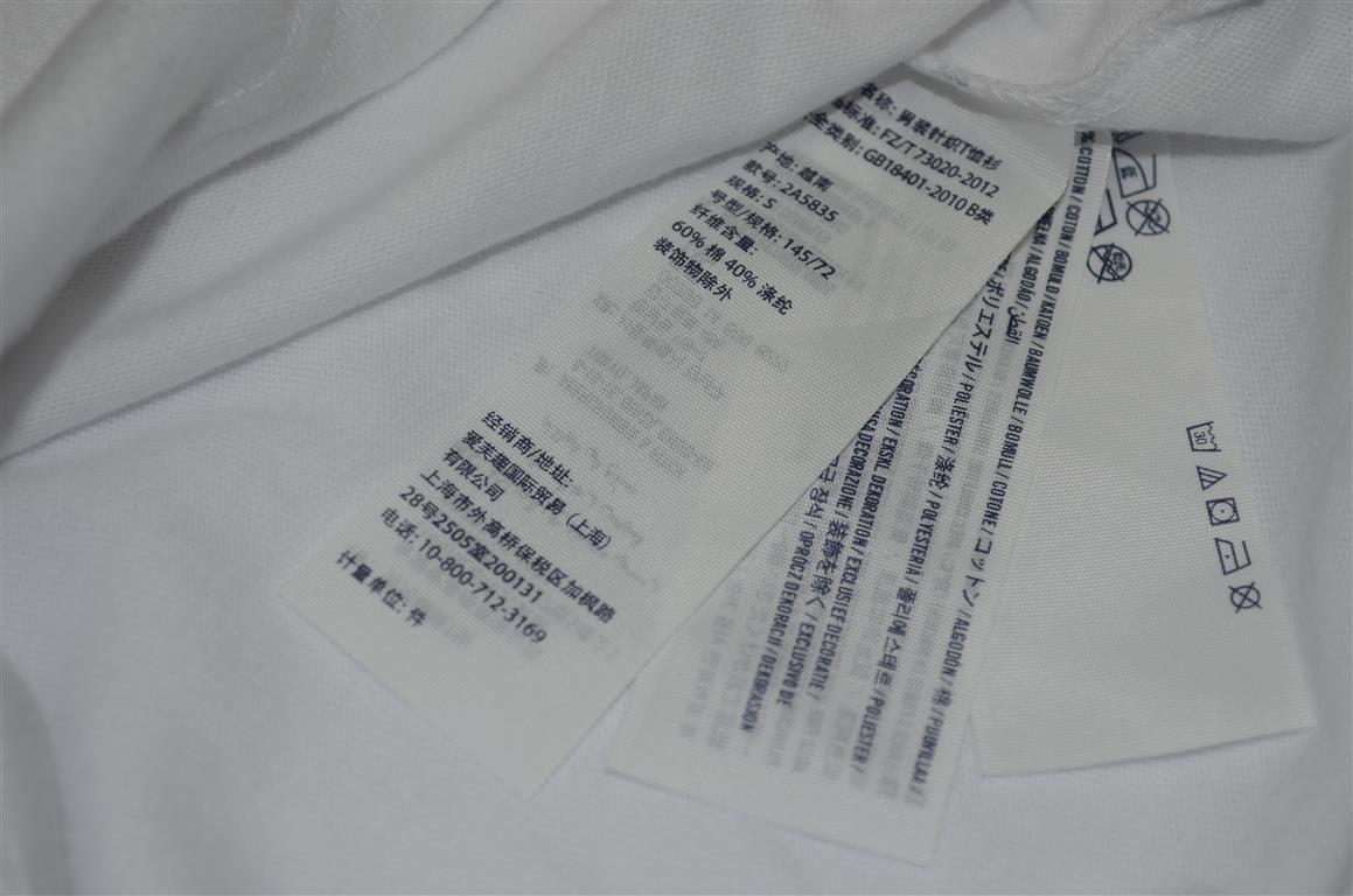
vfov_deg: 19.7
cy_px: 448
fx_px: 2588
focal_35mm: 69
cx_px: 676
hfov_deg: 29.3
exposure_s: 1/60
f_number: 5.3
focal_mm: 46
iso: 100
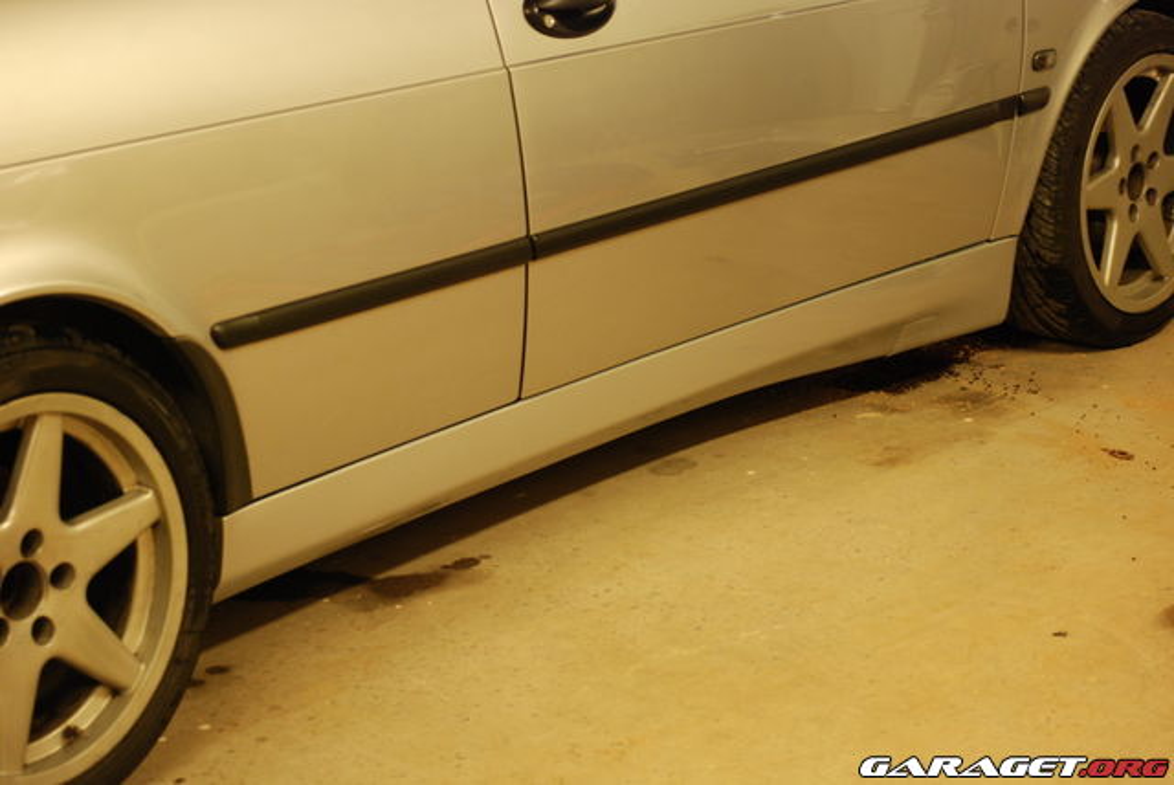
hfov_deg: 24.6
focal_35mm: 82
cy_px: 392
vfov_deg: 16.6
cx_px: 587
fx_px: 2693
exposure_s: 1/10
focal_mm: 55
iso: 640
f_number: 4
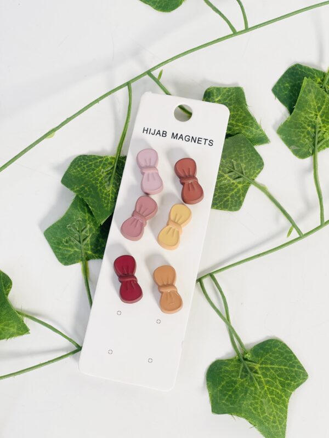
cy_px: 219
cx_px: 164
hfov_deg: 22.9
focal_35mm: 64
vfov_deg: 30.3
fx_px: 811
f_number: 2.2
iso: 25
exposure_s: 1/115
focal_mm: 7.5
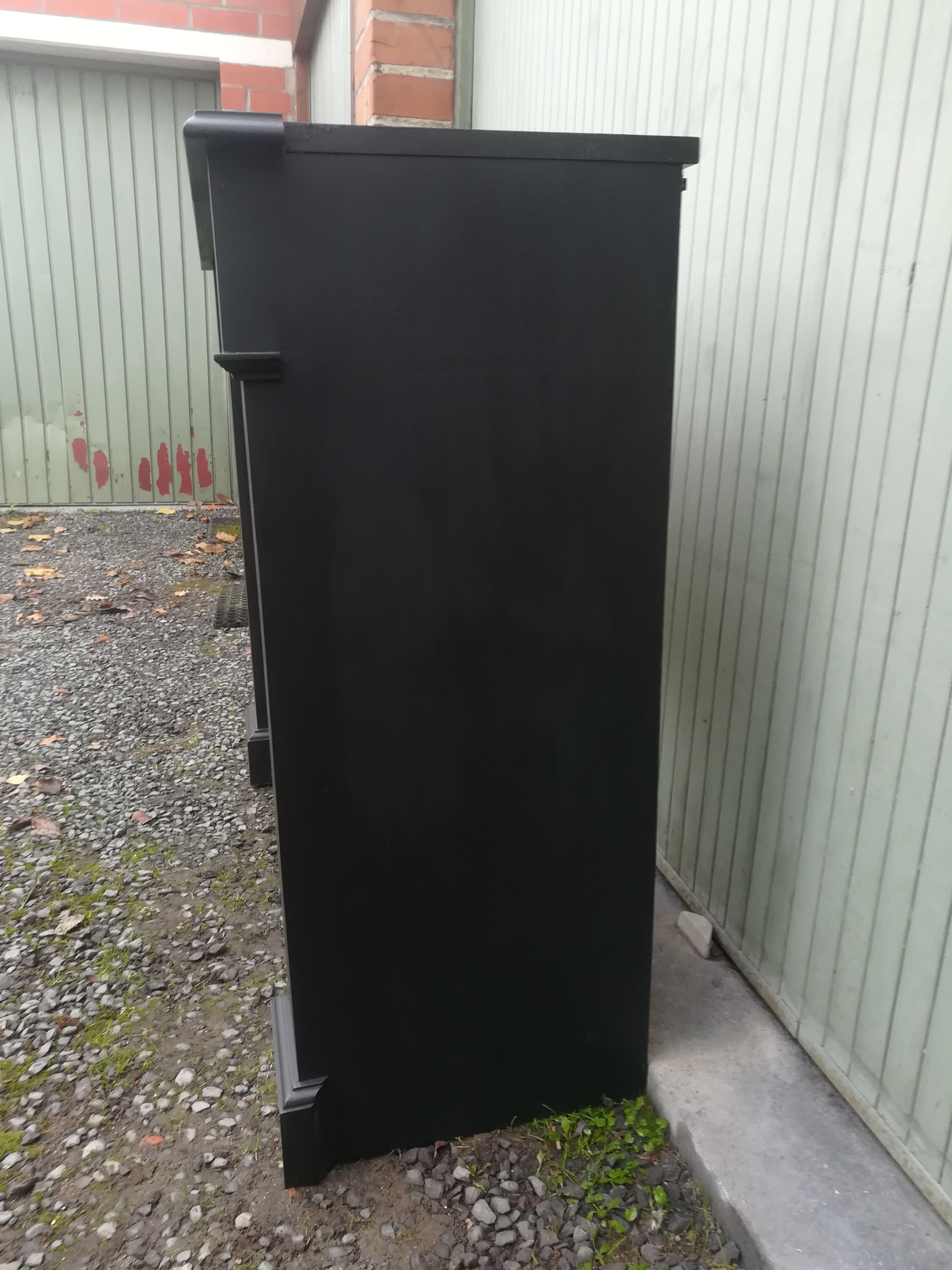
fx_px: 953
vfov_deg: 67.3
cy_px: 635
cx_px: 476
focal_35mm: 26
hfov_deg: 53.1
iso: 100
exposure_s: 1/33.3
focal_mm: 3.83
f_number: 2.2
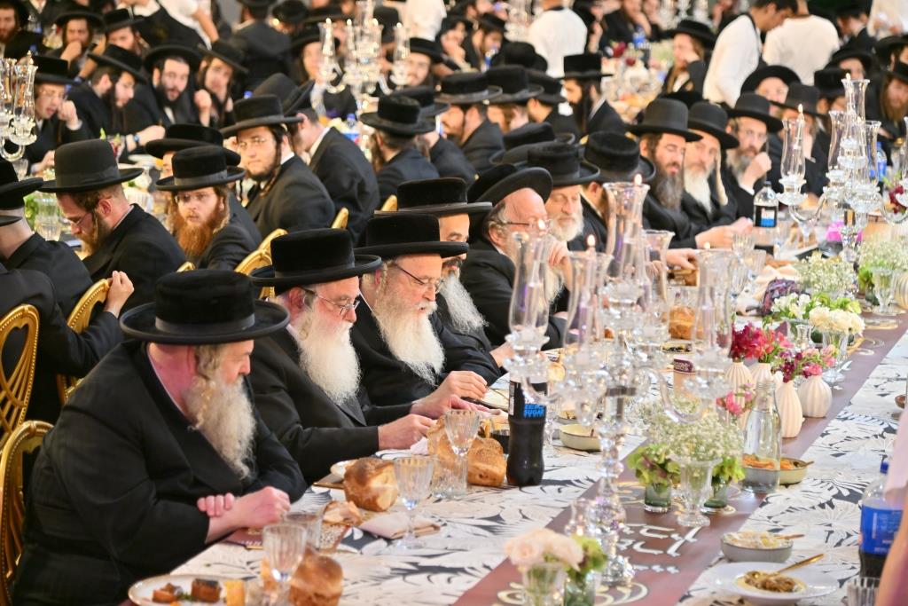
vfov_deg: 13.0
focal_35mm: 105
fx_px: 2649
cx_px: 454
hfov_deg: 19.5
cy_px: 303
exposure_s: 1/100
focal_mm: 105
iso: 400
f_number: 4
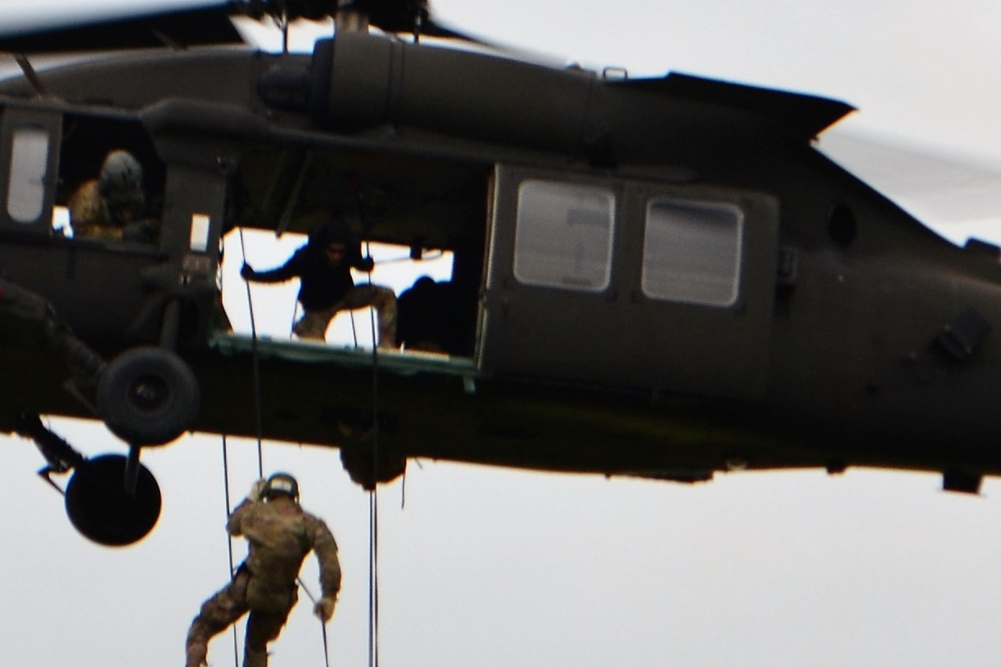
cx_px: 540
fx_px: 8643
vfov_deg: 4.4
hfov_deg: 6.6
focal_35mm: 311
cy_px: 543
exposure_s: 1/125
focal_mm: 55
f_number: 5.6
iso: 110
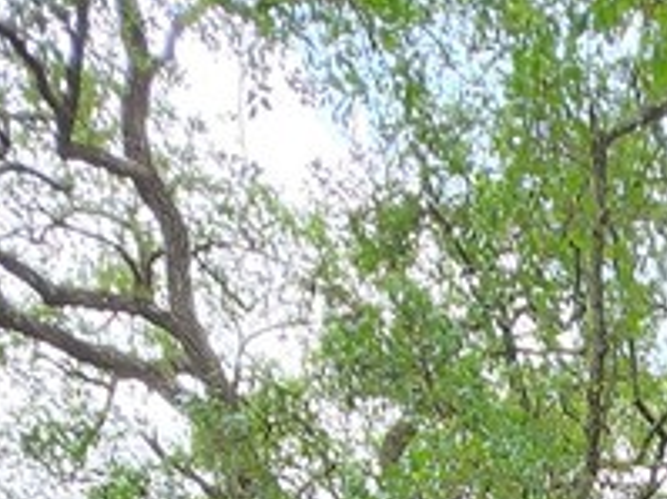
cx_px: 761
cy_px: 1162
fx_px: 1290
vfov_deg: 14.8
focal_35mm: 67
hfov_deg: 26.4
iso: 40
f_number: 2.2
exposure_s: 1/120
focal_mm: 1.7
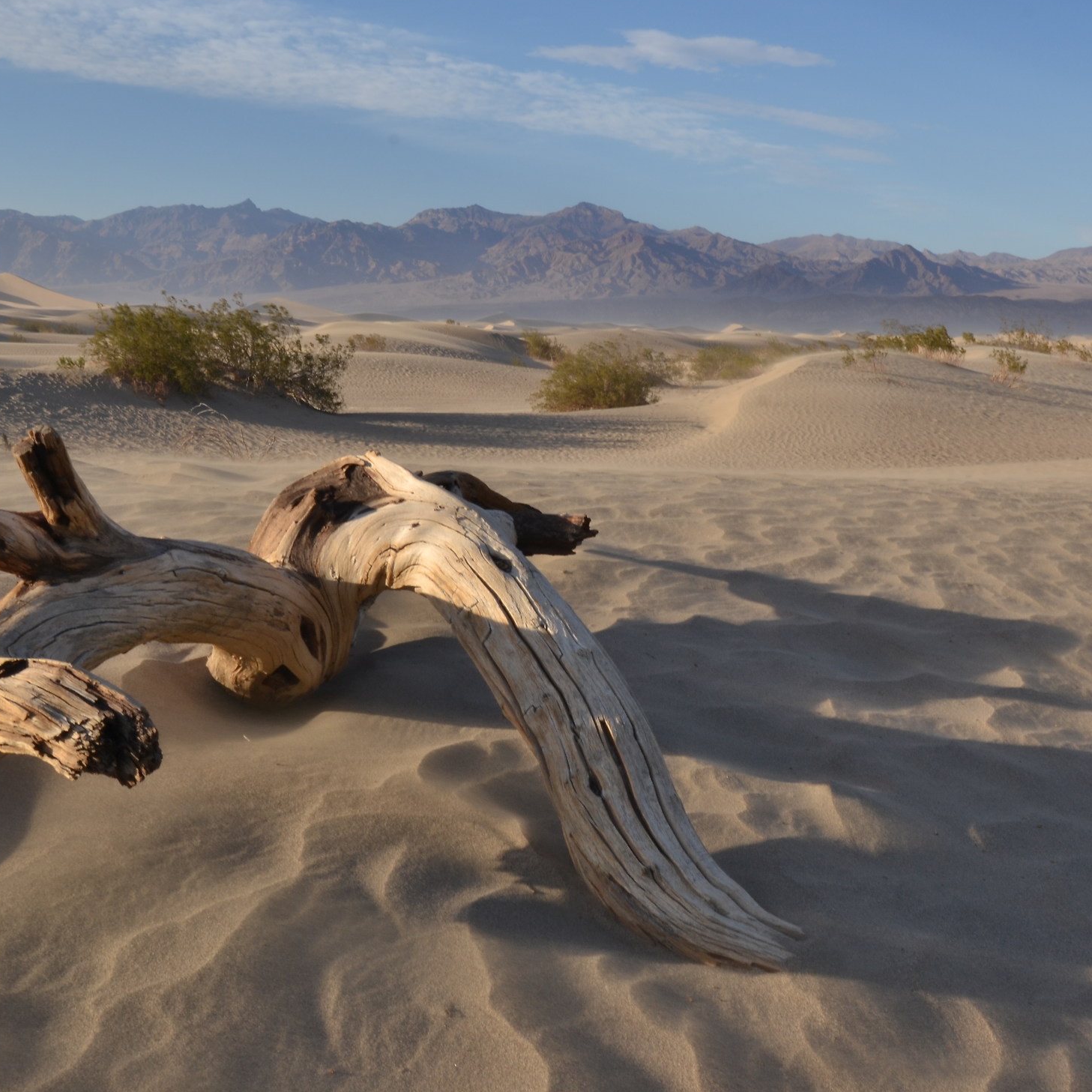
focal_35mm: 42
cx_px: 577
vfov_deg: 40.0
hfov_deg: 40.0
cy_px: 493
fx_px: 1499
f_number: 22
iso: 100
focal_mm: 20
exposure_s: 1/40
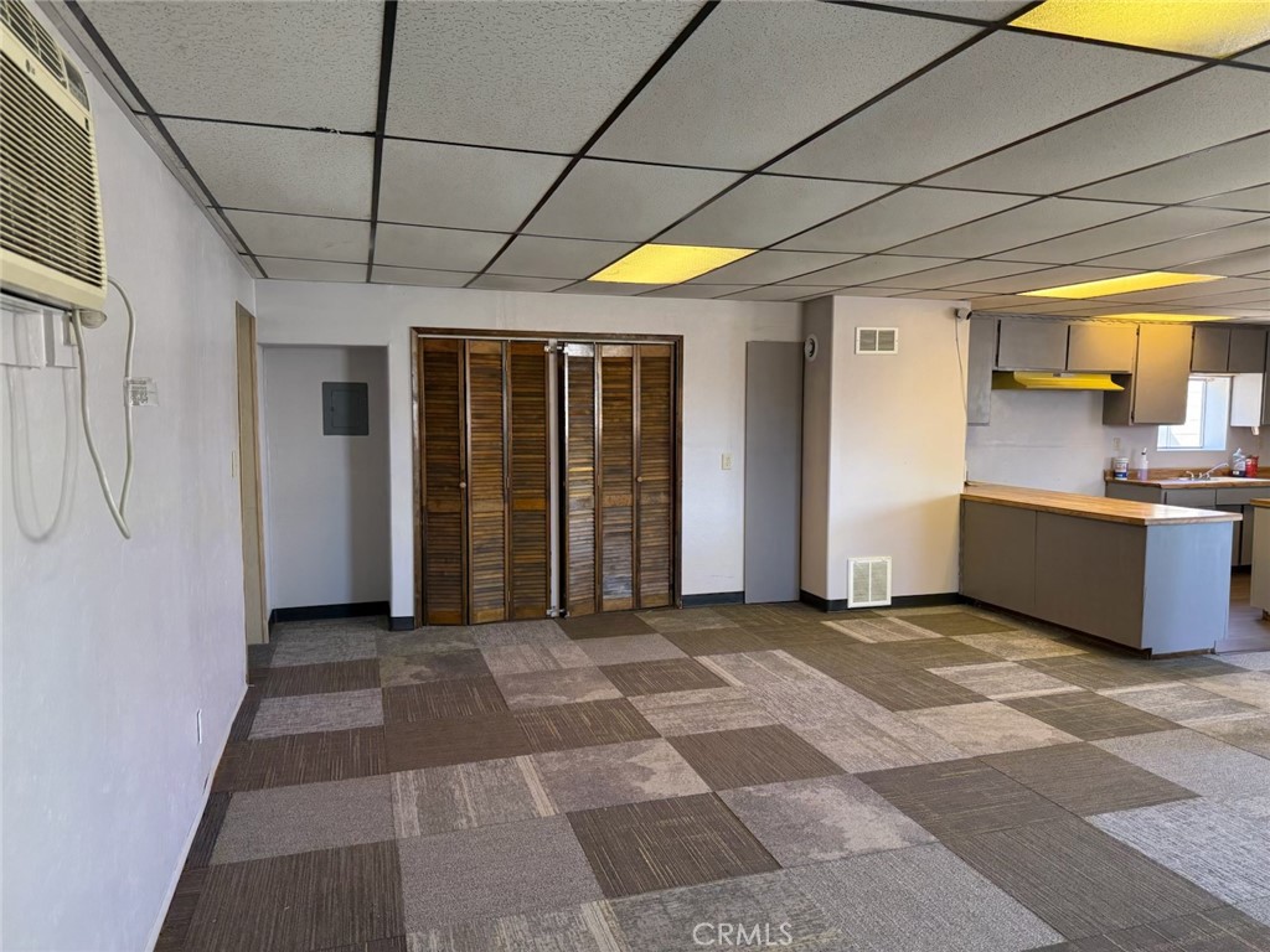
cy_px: 476
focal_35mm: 24
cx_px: 635
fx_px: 881
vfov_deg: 56.8
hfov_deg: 71.6
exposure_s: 1/121
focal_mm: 6.76
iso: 200
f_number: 1.78
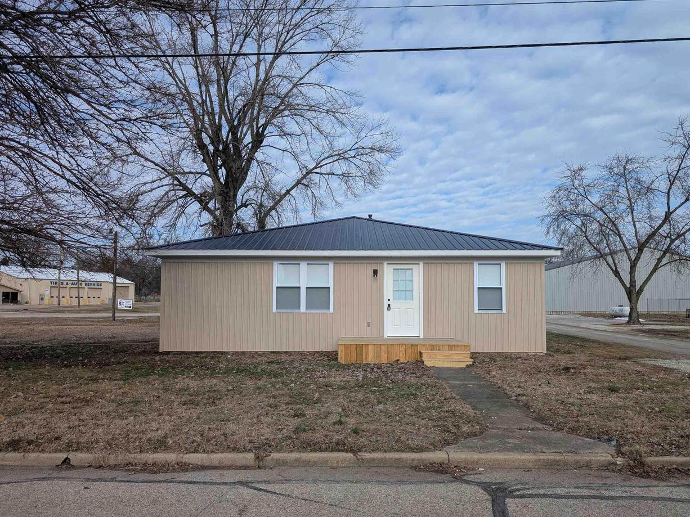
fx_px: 498
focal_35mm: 25
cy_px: 269
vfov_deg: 54.8
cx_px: 354
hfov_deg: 69.4
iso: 19
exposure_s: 1/858
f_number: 1.68
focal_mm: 6.9
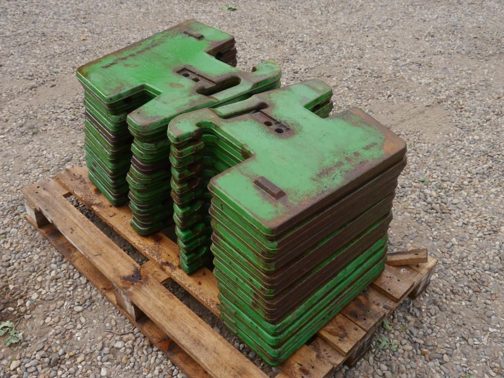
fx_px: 553
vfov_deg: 37.7
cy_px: 189
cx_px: 252
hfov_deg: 49.0
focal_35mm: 38
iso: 160
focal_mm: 19
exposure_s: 1/250
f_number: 5.6
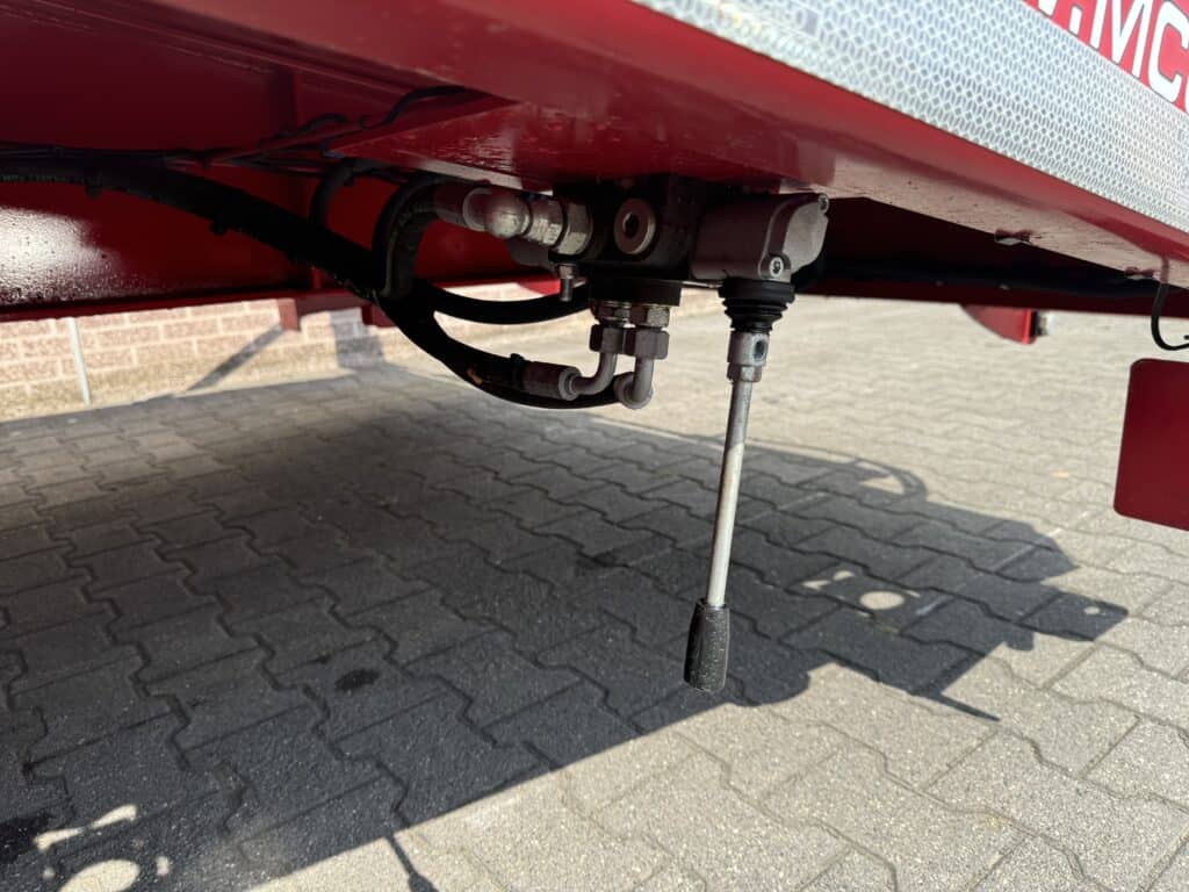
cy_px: 446
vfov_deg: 56.8
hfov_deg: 71.6
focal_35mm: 24
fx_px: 824
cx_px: 594
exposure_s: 1/1524
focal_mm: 6.76
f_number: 1.78
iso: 80
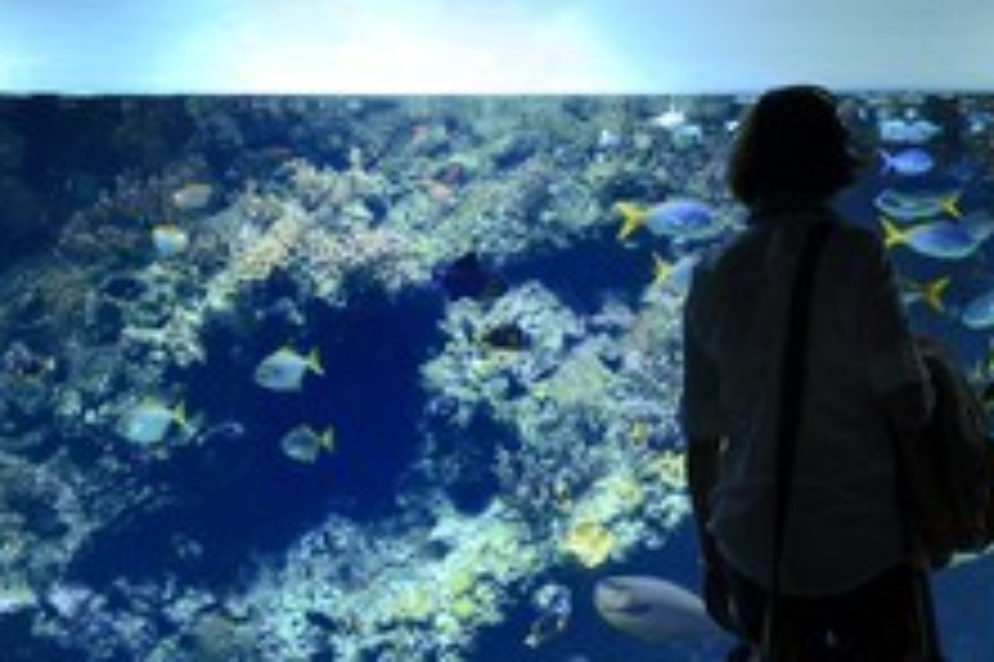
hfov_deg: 26.0
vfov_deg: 17.9
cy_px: 324
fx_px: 2097
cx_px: 841
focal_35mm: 76
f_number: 5.6
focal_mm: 40
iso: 1600
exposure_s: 1/80
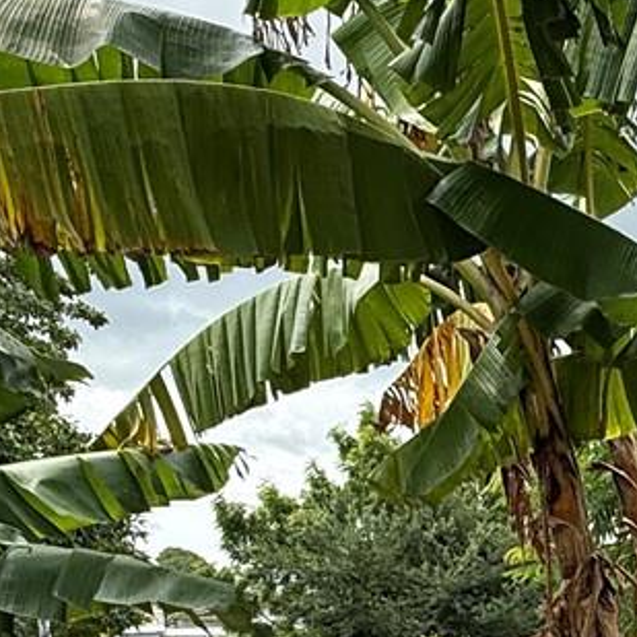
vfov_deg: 24.8
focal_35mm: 64
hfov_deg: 23.5
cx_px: 849
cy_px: 726
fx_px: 1332
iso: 50
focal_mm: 2.22
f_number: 2.2
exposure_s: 1/607
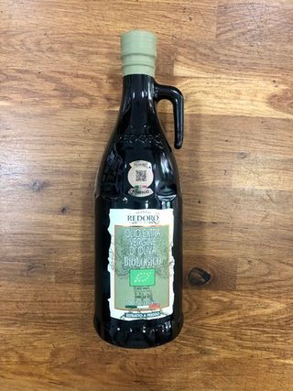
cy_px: 196
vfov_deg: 63.5
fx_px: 316
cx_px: 146
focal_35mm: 28
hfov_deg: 49.7
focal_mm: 3.99
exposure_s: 1/17
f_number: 1.8
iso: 50
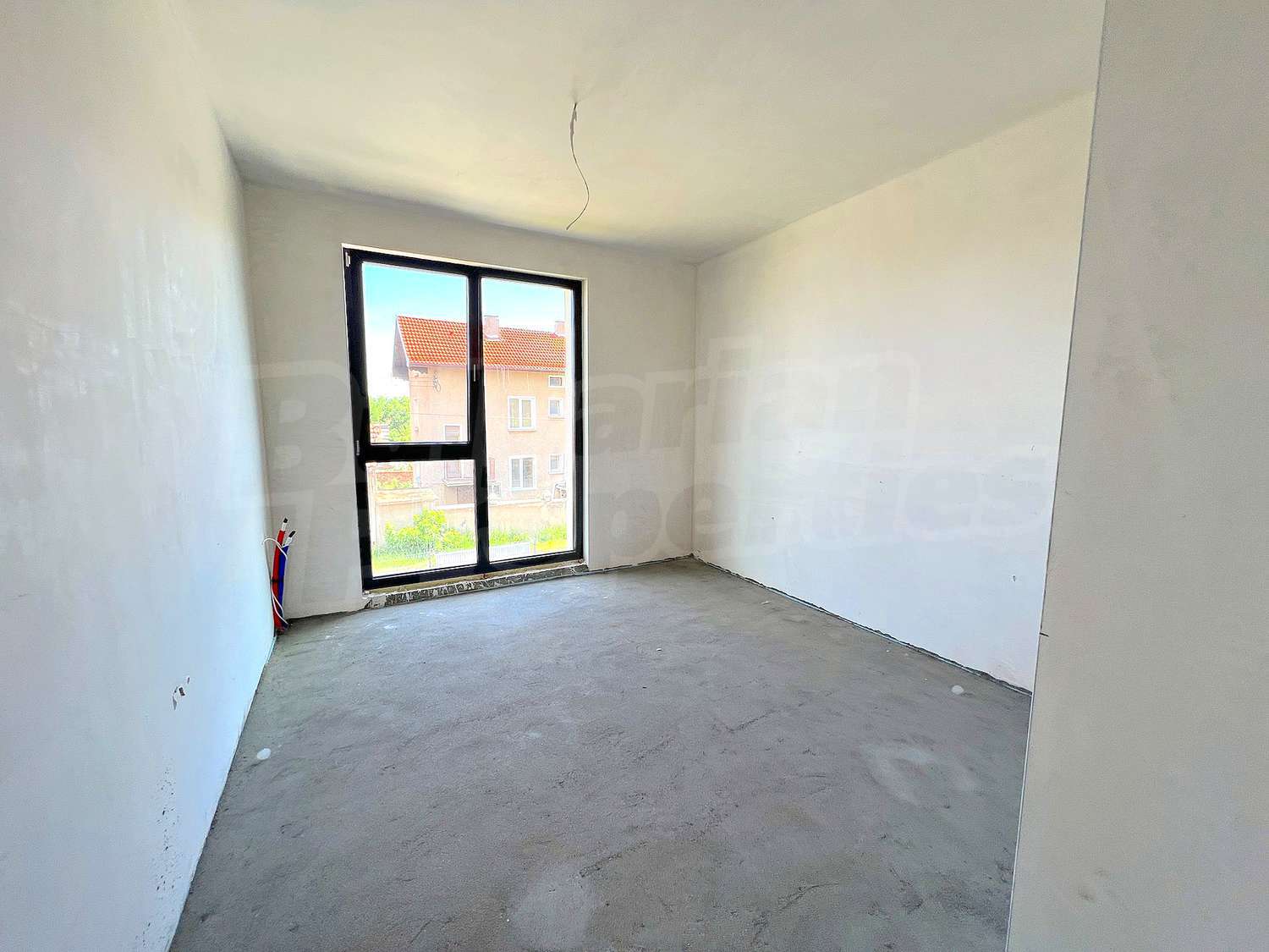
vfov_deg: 89.9
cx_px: 634
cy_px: 476
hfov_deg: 106.2
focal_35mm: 13
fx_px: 477
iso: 32
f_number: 1.8
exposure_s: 1/149
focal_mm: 1.57
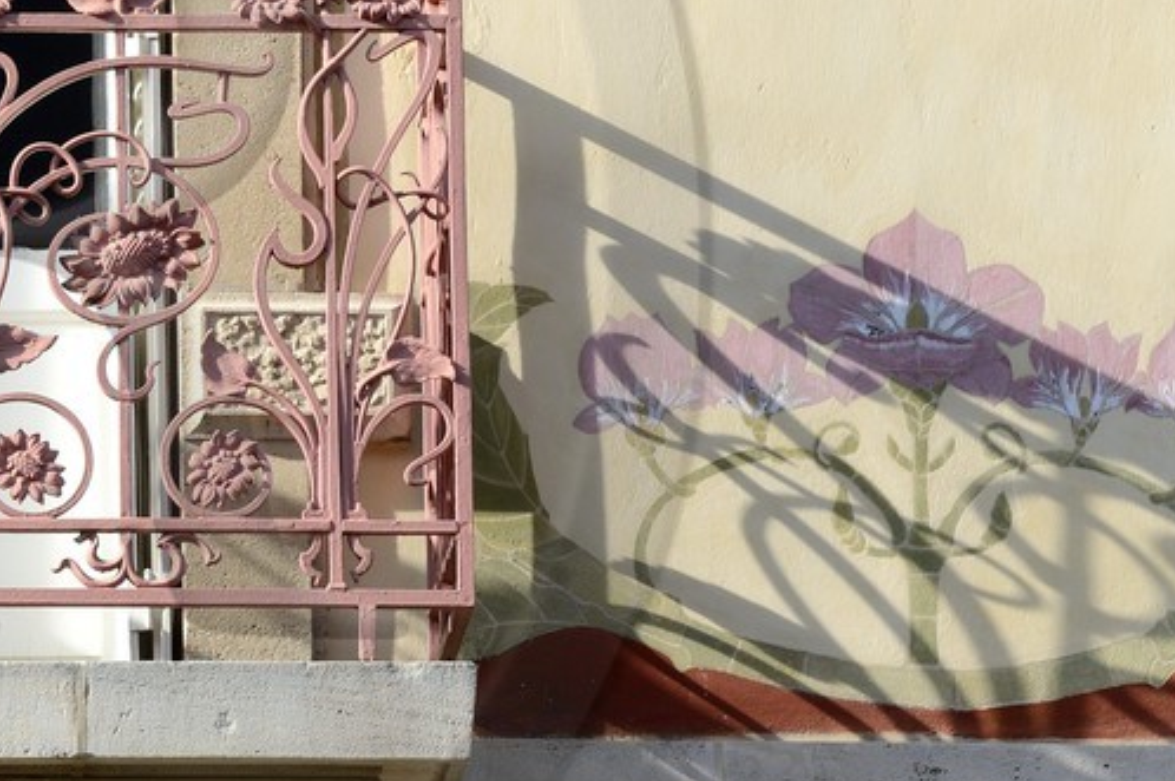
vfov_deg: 4.2
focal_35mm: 328
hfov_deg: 6.2
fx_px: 10695
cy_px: 255
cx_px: -274
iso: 200
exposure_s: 1/250
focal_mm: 102
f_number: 9
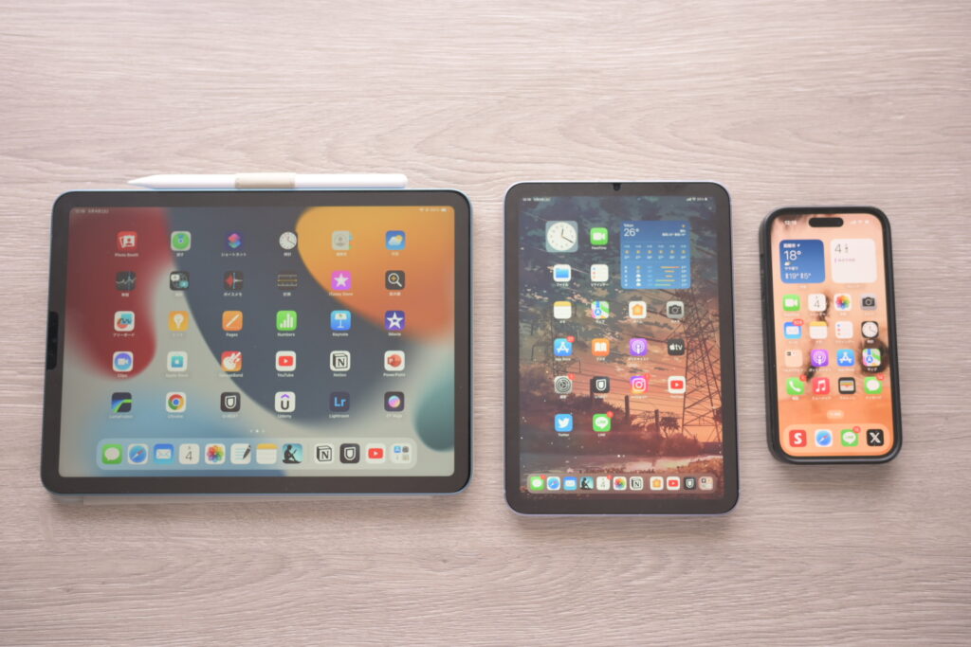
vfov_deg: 33.4
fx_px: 1079
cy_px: 324
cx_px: 486
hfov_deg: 48.5
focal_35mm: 40
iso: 320
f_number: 3.5
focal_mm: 40
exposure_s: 1/125
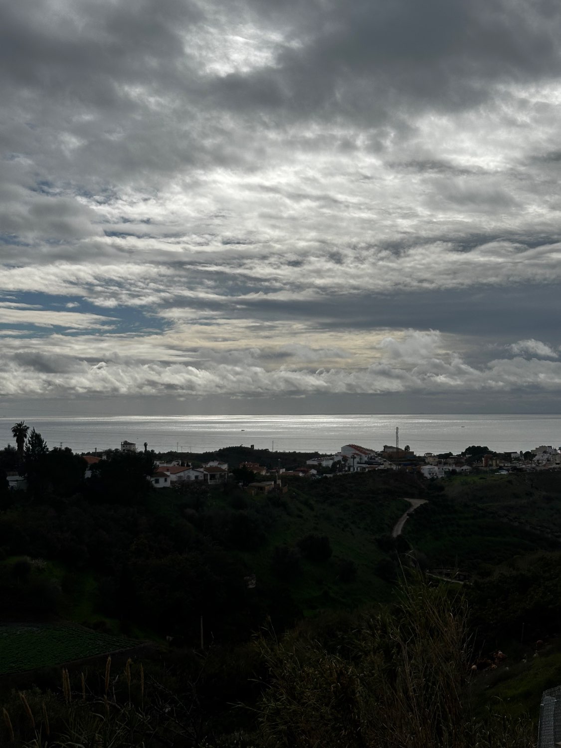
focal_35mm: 48
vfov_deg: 39.7
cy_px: 374
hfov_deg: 30.3
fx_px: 1037
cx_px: 280
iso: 50
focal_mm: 6.86
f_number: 1.78
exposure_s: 1/18868
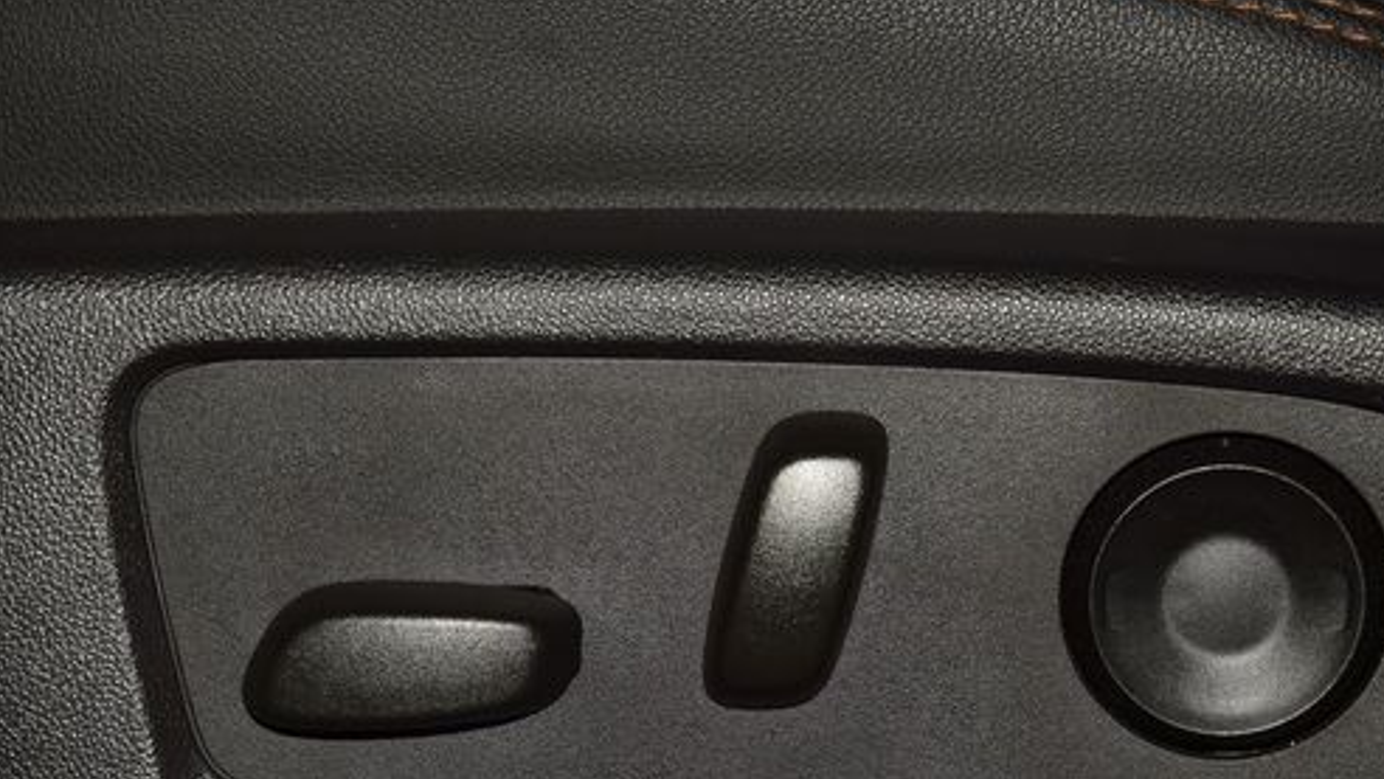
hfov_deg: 15.0
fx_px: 5249
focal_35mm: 143
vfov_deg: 8.5
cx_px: 751
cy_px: 581
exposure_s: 1/125
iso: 100
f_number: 8
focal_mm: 70
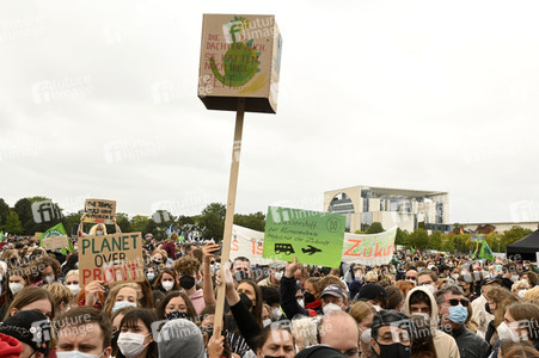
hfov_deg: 44.5
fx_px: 658
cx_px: 270
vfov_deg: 30.5
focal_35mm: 44
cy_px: 179
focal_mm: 44
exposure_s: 1/200
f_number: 16
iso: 1250
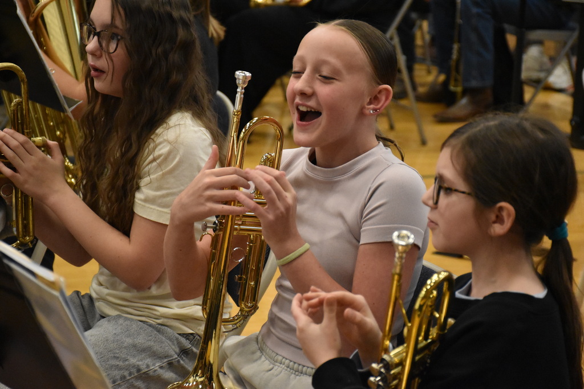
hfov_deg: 17.1
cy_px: 194
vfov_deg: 11.4
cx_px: 292
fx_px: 1947
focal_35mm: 120
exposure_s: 1/400
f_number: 5.3
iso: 5000
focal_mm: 80
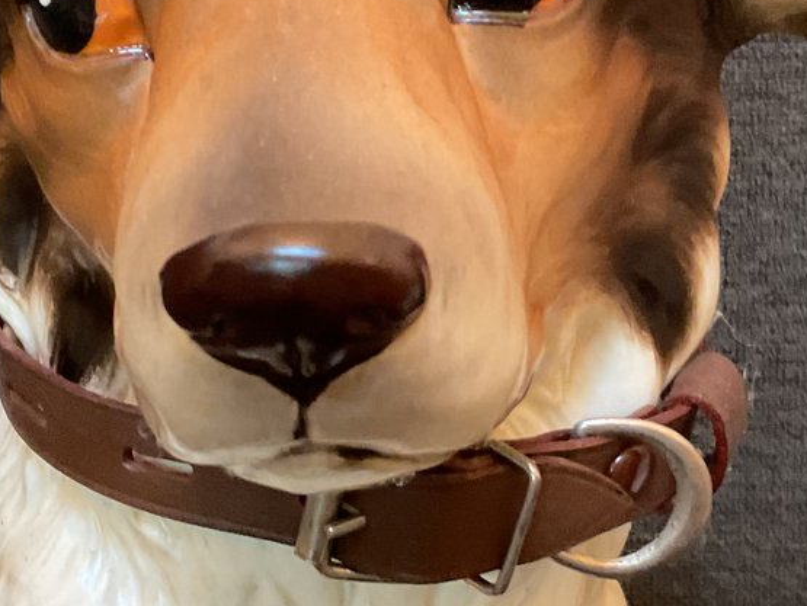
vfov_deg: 18.7
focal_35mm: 79
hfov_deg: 24.7
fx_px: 1843
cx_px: 390
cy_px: 268
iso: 320
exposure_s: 1/40
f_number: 1.8
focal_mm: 3
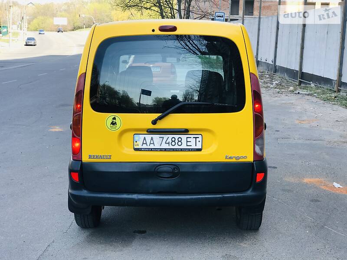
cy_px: 130
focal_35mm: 57
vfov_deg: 25.7
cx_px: 174
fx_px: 571
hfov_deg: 33.8
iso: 20
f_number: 2.8
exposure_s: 1/171
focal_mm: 6.6
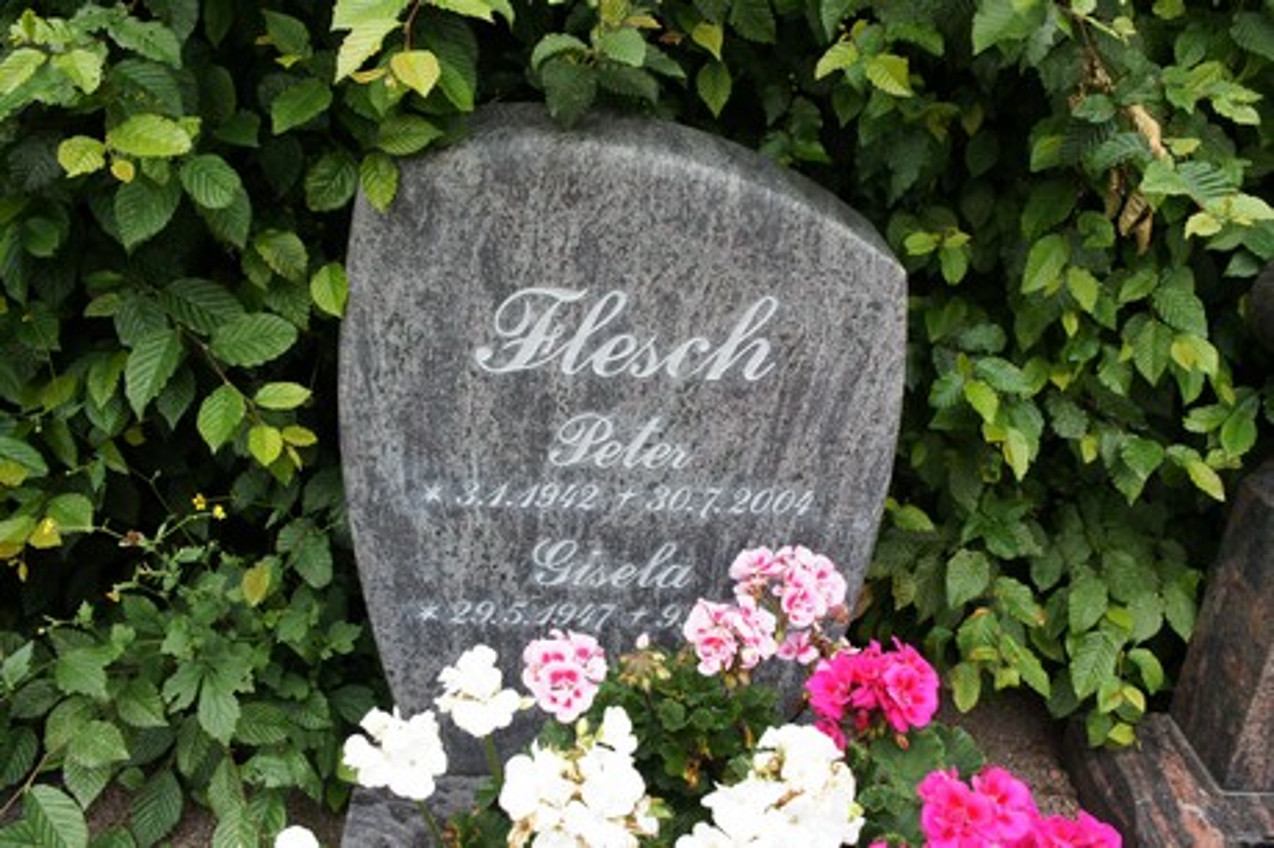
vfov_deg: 38.3
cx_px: 637
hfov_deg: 55.1
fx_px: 1220
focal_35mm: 34
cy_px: 424
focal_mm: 23
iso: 500
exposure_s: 1/250
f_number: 6.3
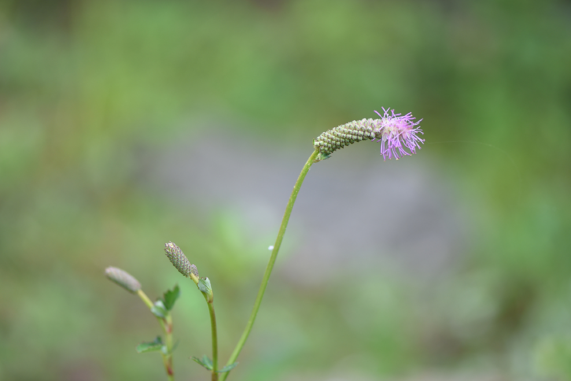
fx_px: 2531
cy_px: 189
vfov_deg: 8.6
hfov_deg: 12.9
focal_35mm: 160
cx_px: 282
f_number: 3.5
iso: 100
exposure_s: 1/320
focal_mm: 105
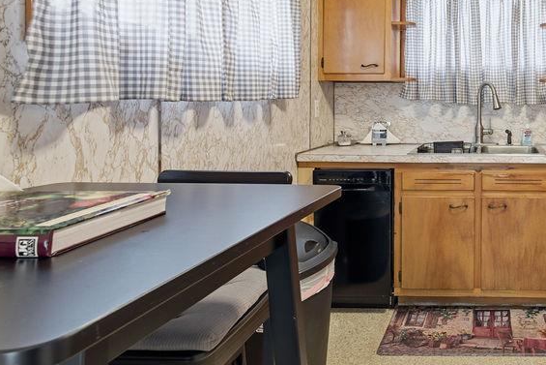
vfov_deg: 42.8
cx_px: 484
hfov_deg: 54.6
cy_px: 107
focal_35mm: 30
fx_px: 454
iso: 100
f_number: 8
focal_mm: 16.5
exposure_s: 1/8
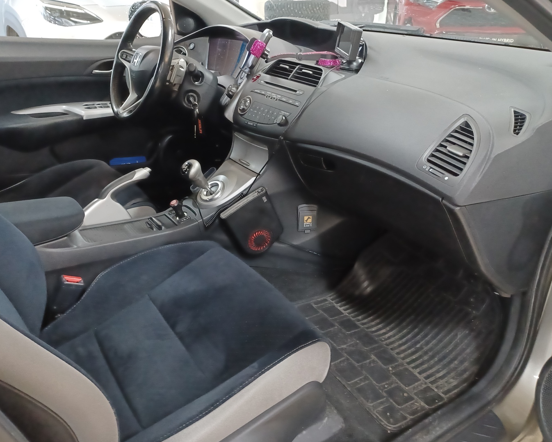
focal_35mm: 29
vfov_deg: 50.0
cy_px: 228
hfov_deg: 60.3
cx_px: 251
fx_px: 474
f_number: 1.8
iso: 800
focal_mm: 4.6
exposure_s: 1/20
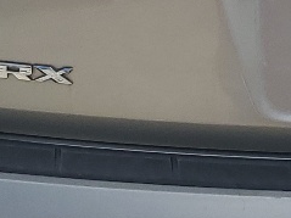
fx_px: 1462
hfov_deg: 11.0
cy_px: -129
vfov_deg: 8.3
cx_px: 427
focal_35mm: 174
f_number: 1.5
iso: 50
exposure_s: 1/5000
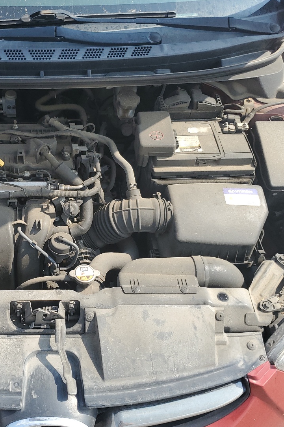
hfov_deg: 32.1
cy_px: 214
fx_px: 473
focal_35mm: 40
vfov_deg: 48.5
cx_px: 39
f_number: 1.5
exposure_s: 1/1111
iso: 50
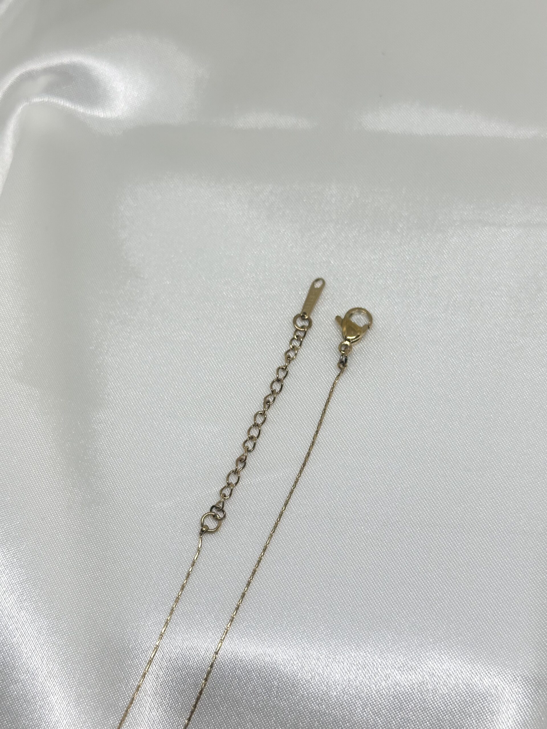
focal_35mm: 48
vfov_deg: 39.7
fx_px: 1011
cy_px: 364
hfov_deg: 30.3
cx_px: 274
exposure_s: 1/642
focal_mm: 6.86
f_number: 1.78
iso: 64
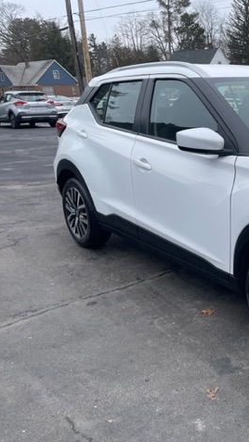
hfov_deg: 28.0
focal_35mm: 38
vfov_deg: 52.8
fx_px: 446
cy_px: 221
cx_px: 284
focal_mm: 4.2
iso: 32
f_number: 1.6
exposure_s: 1/988
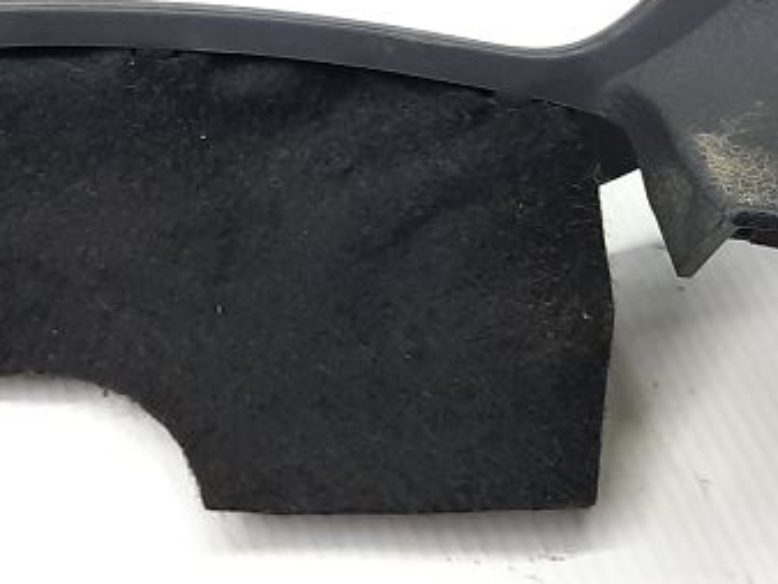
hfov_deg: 21.7
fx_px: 2001
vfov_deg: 16.0
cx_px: 141
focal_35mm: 89
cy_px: -118
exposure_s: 1/50
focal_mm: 4.6
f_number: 2
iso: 125
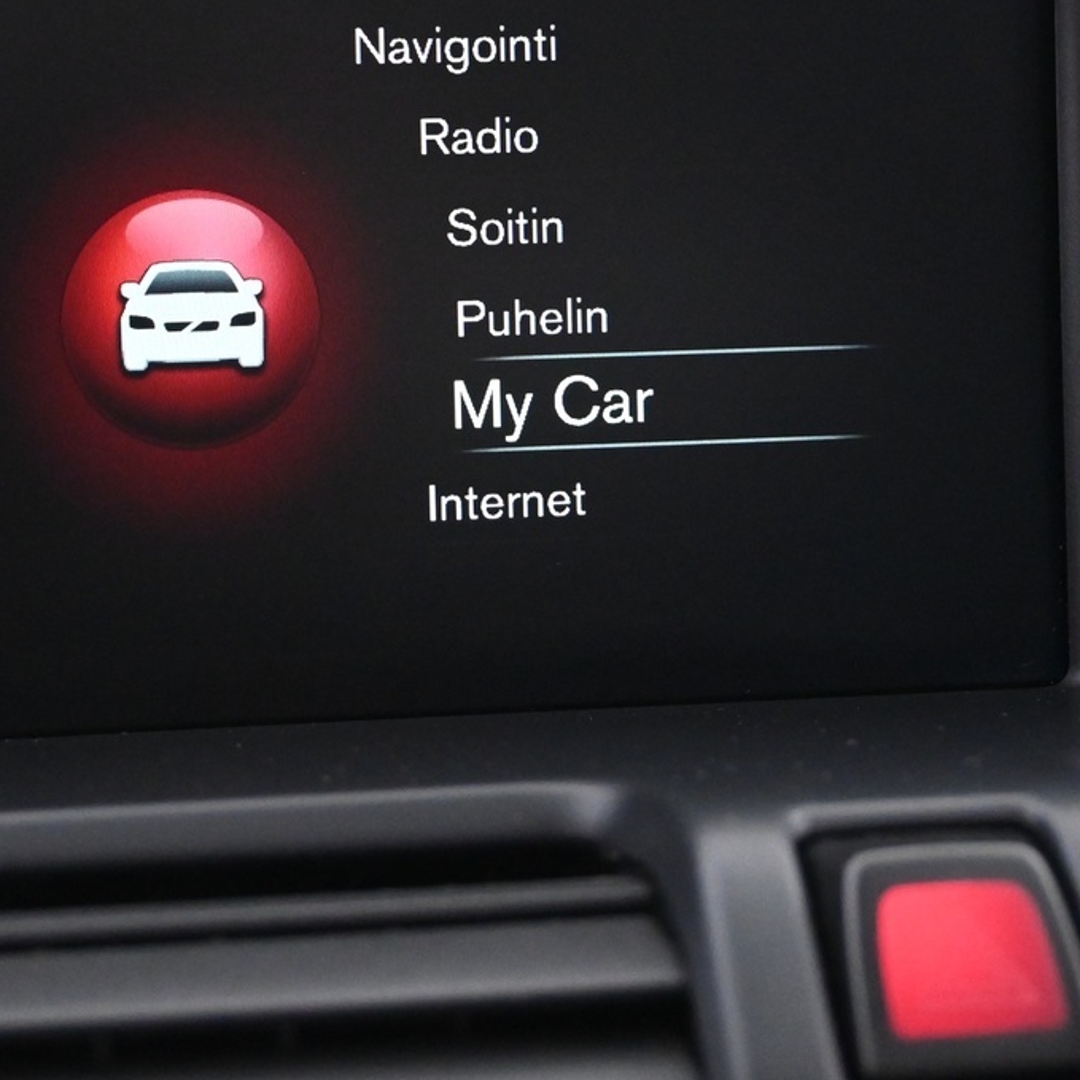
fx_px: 2683
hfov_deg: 22.7
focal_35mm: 76
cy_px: 227
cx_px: 382
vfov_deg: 22.5
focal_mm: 25
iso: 3200
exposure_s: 1/15
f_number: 4.2
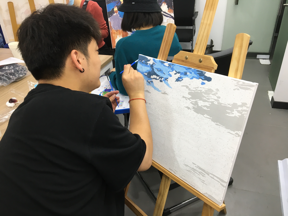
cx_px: 144
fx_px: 241
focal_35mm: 29
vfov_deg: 48.2
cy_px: 108
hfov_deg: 61.7
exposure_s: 1/33
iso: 64
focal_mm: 4.15
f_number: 2.2
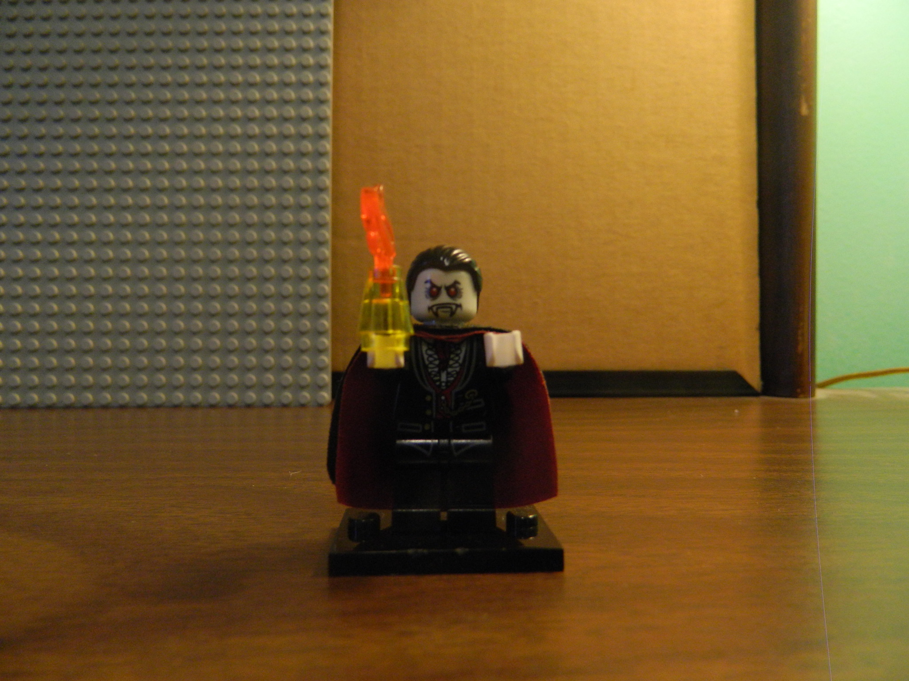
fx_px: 656
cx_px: 454
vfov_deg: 54.9
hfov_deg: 69.4
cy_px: 340
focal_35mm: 25
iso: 280
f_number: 3.1
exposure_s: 1/30
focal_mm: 4.5
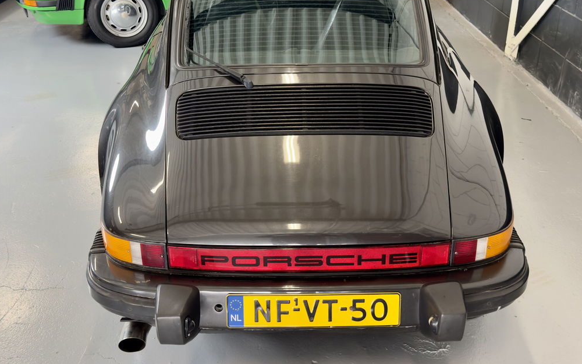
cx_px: 291
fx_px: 603
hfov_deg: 51.5
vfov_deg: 33.4
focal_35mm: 38
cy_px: 141
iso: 200
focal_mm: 6.76
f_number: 1.78
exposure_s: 1/50
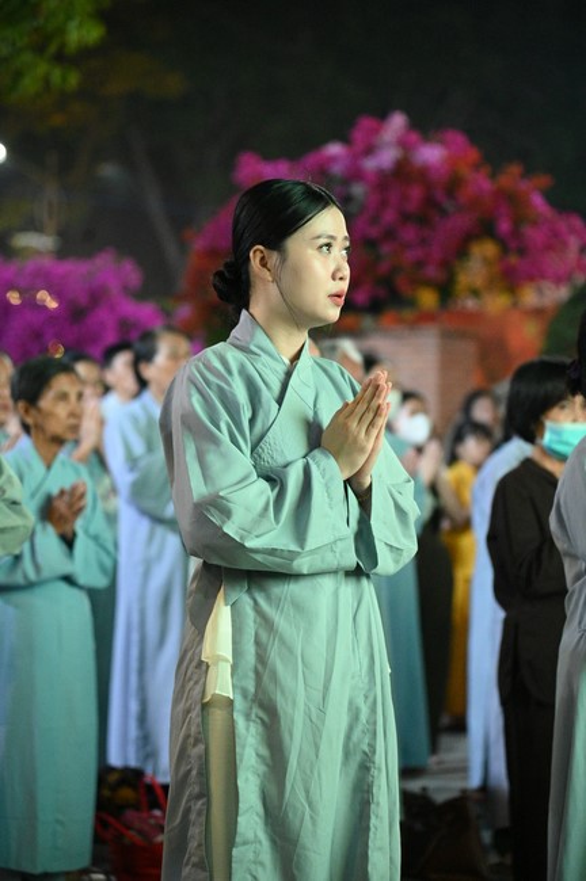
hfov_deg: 11.4
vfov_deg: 17.1
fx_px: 2936
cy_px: 440
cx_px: 293
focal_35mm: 120
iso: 12800
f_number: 4
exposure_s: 1/200
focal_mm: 120
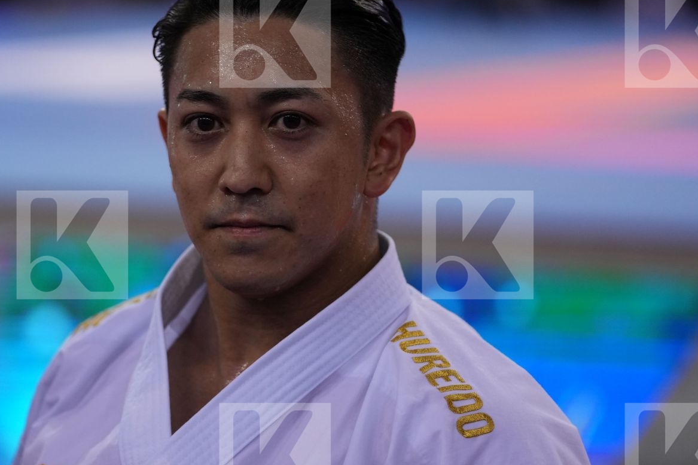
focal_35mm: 199
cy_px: 245
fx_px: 3858
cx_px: 275
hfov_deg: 10.3
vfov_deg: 6.9
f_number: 2.8
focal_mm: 129
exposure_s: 1/1000
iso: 1600
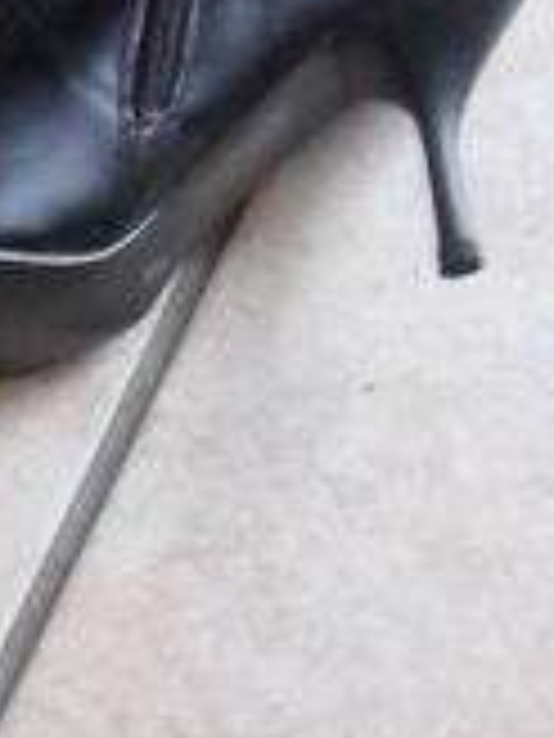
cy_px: -72
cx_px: -347
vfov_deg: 14.1
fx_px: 2923
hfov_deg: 10.4
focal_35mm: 137
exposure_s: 1/10
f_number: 3
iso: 400
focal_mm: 6.3
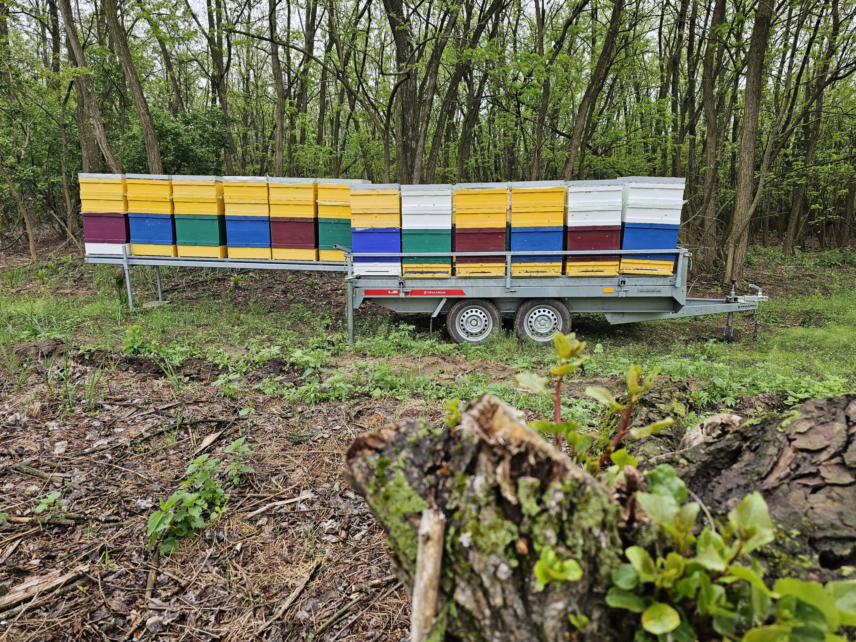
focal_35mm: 23
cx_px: 428
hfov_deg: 73.9
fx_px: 569
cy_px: 321
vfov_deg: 58.9
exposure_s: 1/180
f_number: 1.7
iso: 40
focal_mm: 6.3
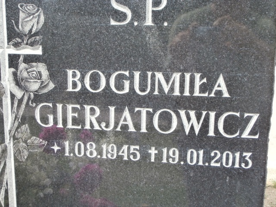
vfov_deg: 30.9
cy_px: 104
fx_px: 375
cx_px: 138
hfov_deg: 40.4
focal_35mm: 47
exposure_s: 1/160
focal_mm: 8.29
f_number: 4.2
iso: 100
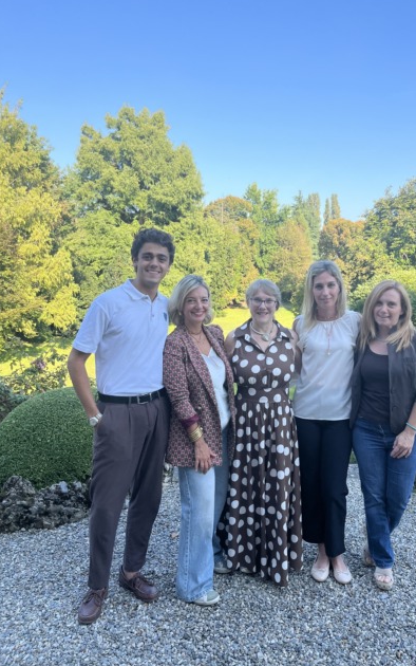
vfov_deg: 66.5
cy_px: 332
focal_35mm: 28
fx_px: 508
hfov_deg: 44.3
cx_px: 249
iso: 50
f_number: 1.6
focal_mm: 5.1
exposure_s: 1/878
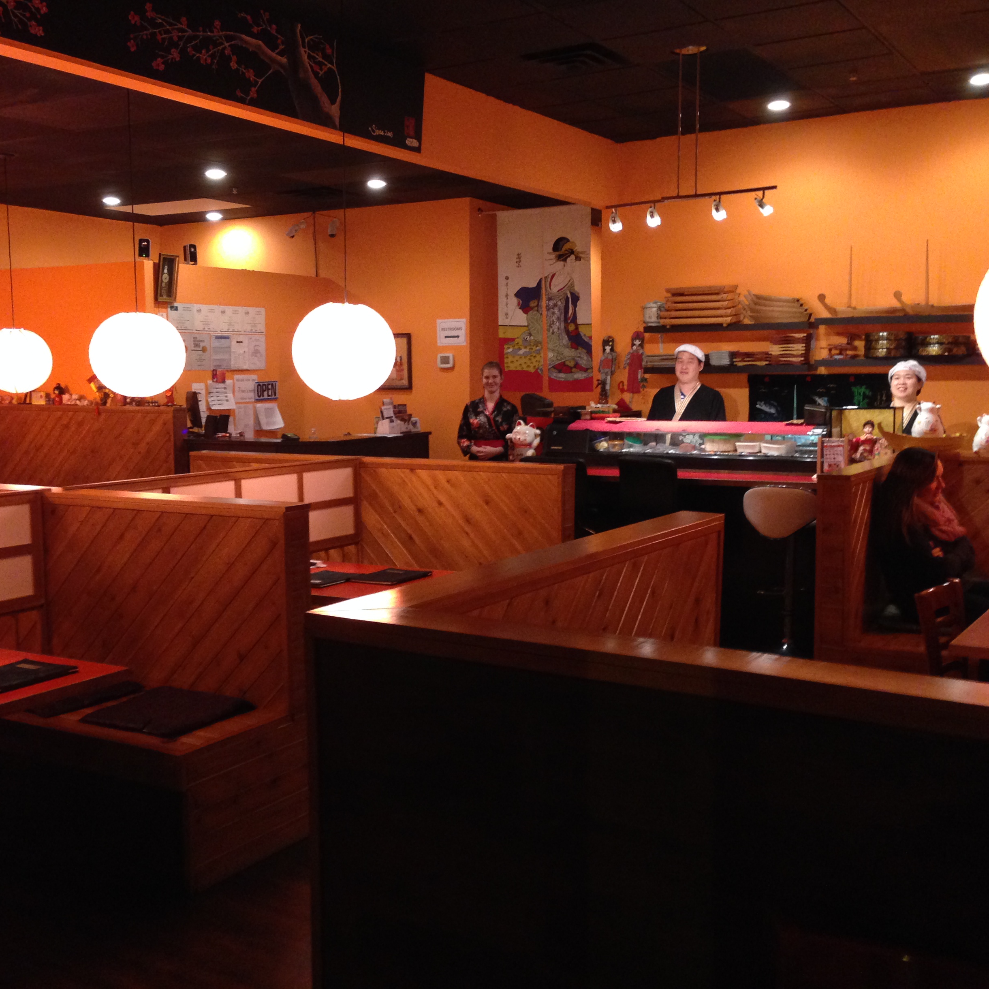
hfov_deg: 42.7
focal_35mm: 39
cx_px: 425
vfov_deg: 42.8
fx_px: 1261
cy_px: 494
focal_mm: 4.12
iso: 320
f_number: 2.4
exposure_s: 1/20
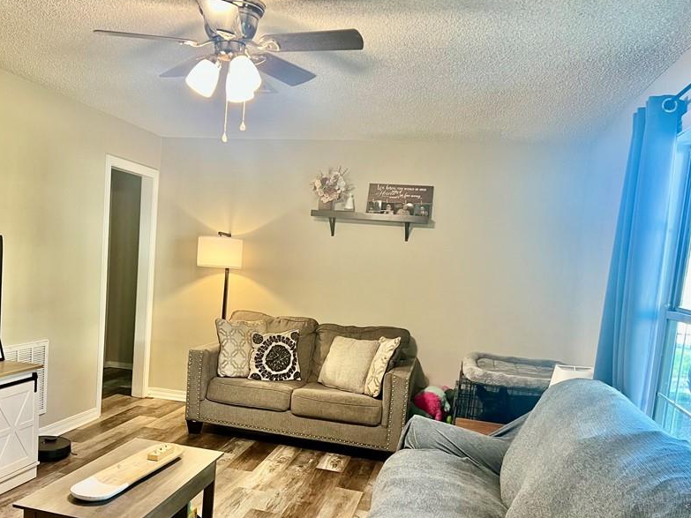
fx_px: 679
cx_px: 245
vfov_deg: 41.4
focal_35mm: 34
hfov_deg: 53.2
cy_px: 329
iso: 200
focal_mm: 5.7
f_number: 1.5
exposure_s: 1/60
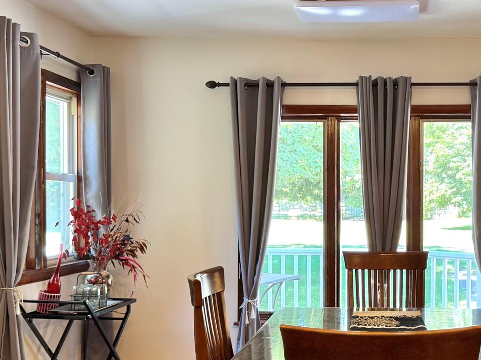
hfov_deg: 37.3
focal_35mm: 50
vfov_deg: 29.1
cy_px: 211
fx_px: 695
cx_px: 360
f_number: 1.78
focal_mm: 6.76
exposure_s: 1/60
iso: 160
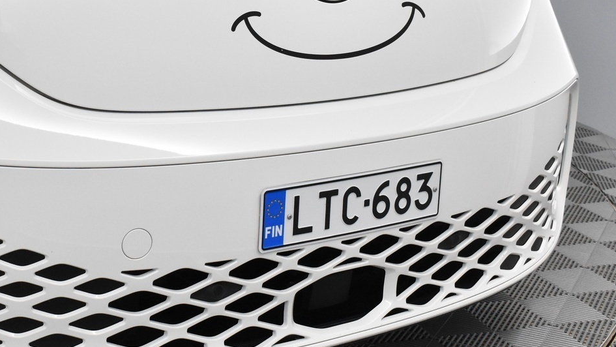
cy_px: 91
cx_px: 119
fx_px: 1144
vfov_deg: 17.2
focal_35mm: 70
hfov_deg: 29.4
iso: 3200
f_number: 6.3
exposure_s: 1/160
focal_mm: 26
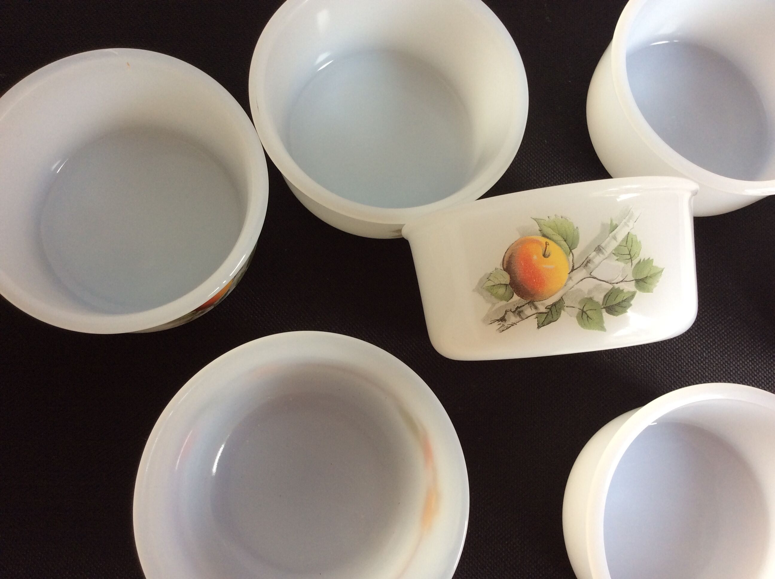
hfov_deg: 56.9
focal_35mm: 32
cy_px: 290
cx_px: 388
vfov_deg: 44.1
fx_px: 715
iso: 40
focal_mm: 3.3
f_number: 2.4
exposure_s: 1/50
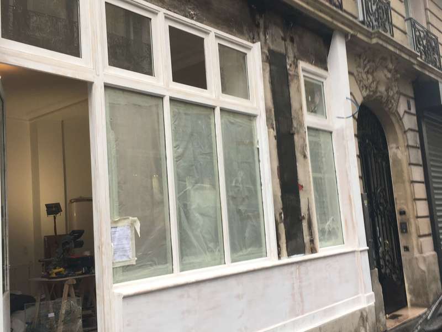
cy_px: 166
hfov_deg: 61.7
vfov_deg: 48.2
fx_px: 370
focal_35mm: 29
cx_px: 221
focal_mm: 4.15
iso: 40
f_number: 2.2
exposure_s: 1/100
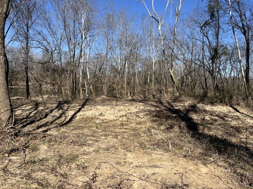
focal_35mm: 26
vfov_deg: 53.1
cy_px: 94
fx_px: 190
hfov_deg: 67.3
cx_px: 126
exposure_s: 1/2967
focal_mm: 5.1
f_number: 1.6
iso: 50
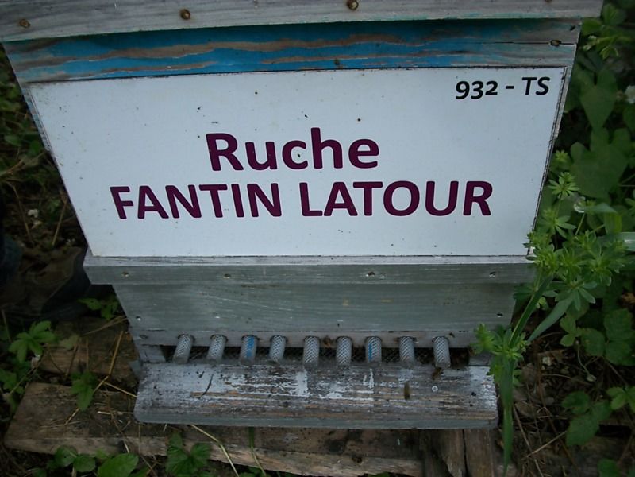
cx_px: 318
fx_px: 587
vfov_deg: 44.2
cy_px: 238
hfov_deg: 56.8
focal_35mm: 32
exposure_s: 1/200
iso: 80
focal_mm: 5.7
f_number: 2.9
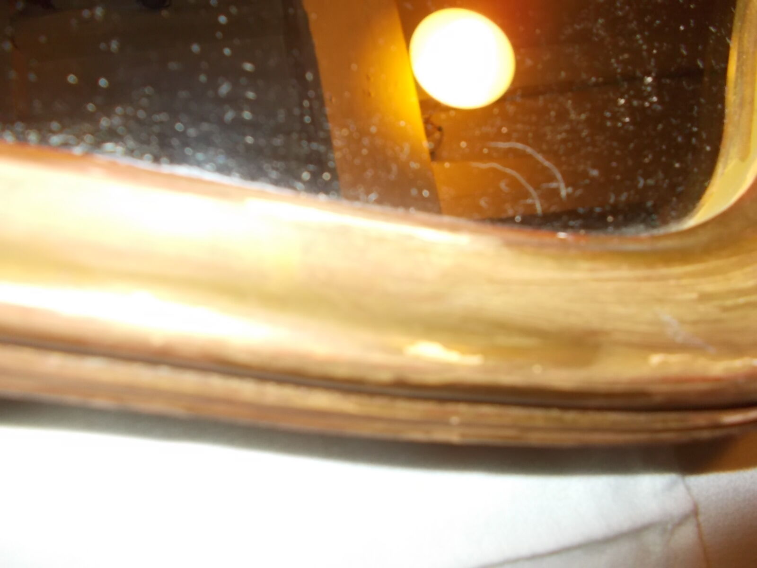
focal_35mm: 26
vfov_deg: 53.1
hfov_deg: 67.3
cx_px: 378
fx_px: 569
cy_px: 284
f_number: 3.2
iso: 200
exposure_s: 1/25
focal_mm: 4.6
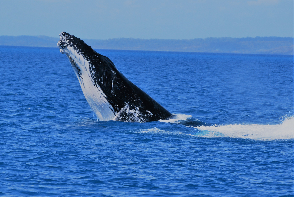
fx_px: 1901
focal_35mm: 232
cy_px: 98
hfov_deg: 8.8
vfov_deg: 5.9
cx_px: 147
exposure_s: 1/1250
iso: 200
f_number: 5
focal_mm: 155
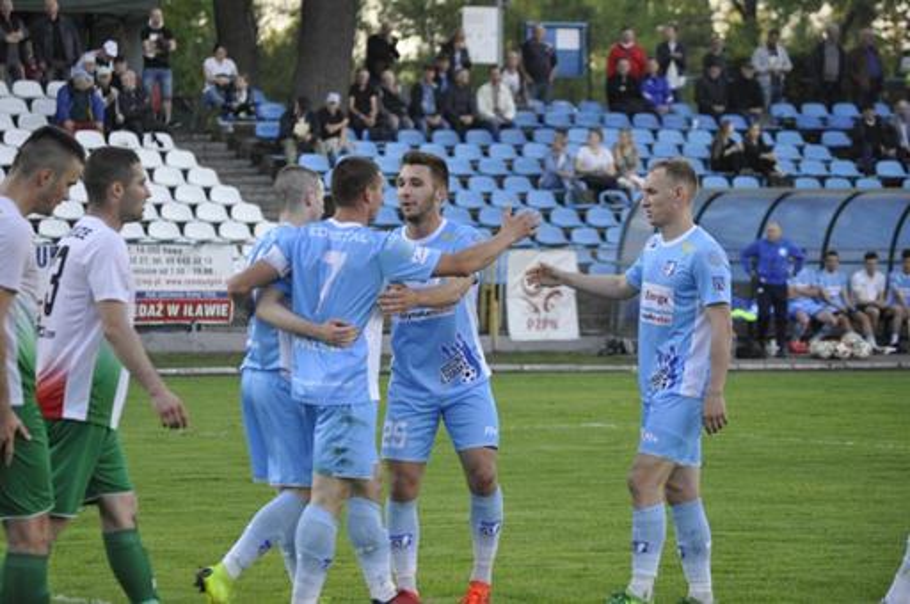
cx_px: 455
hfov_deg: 11.0
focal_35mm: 188
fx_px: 4734
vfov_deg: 7.3
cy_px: 302
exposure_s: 1/500
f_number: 4.8
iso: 900
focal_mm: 125
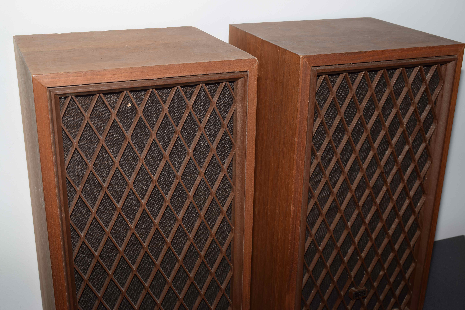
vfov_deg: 28.1
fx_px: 620
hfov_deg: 41.1
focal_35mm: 48
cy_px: 155
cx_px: 232
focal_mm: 32
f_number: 8
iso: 100
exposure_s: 1/60
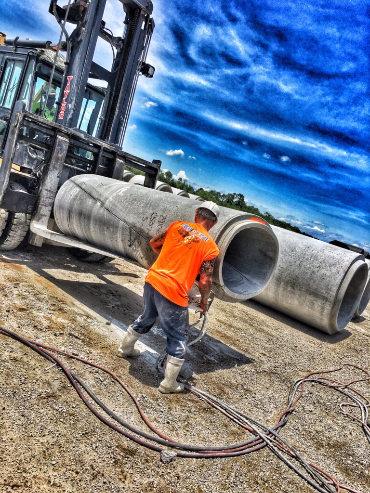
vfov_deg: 61.7
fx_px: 413
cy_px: 246
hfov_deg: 48.2
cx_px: 185
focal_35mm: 29
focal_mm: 4.15
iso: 25
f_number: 2.2
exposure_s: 1/2331
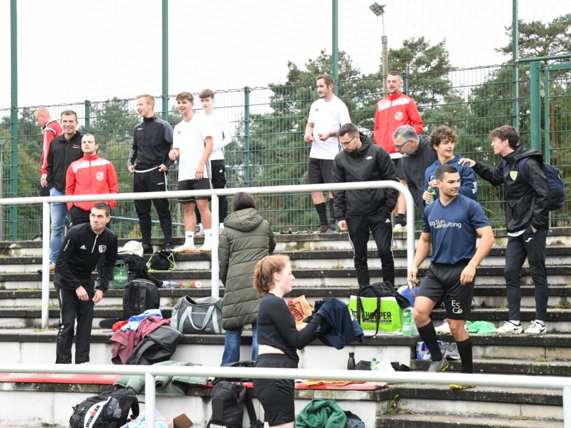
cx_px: 280
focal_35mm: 76
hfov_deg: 25.7
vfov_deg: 19.4
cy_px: 214
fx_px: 1253
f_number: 7.1
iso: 6400
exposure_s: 1/640
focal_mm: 70
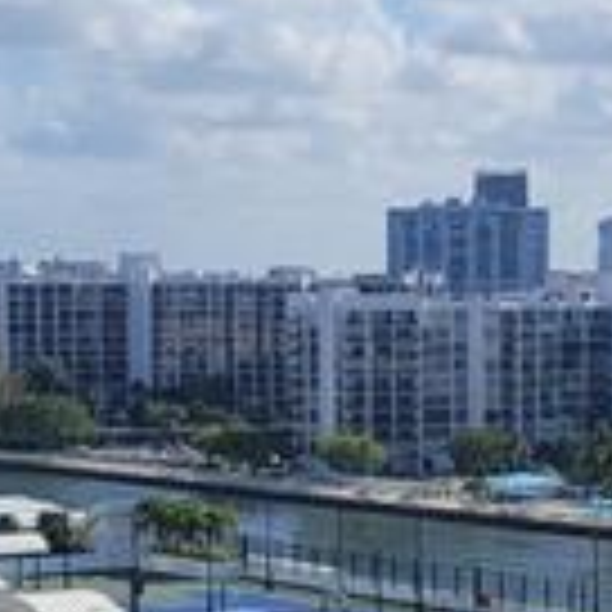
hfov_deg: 12.8
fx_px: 2700
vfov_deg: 12.9
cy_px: 500
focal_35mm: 135
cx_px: 598
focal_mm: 5.4
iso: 40
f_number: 1.8
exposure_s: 1/4566
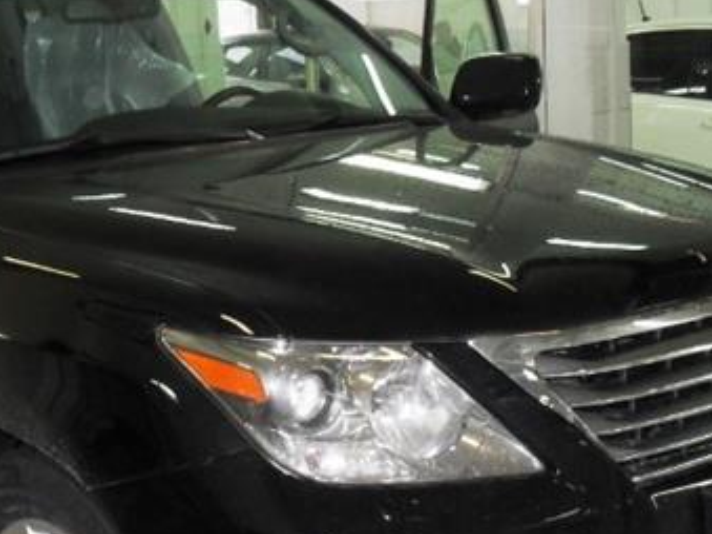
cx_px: 279
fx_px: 1275
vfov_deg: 23.4
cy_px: 397
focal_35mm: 62
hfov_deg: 31.1
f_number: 3.2
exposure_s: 1/45
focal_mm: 6.3
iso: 200
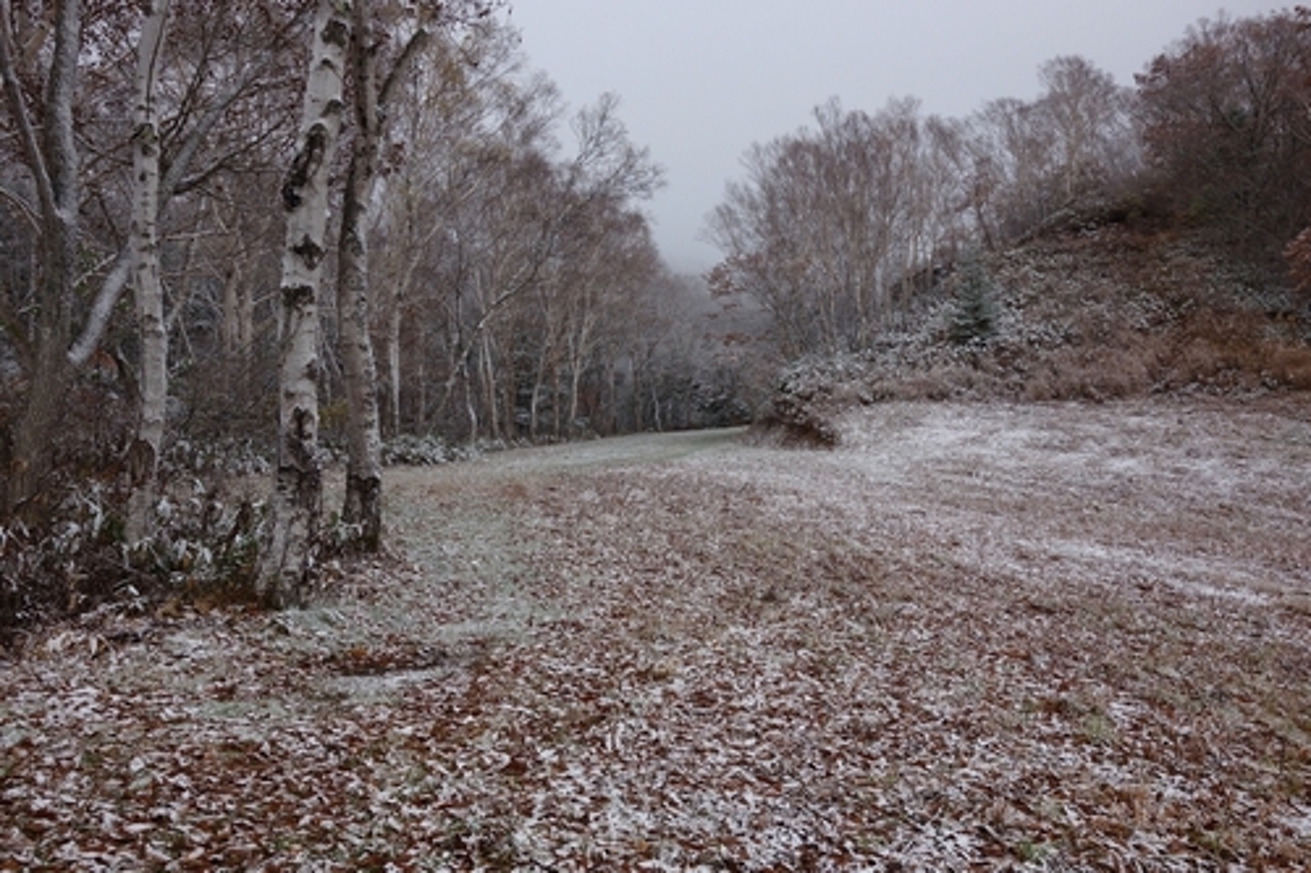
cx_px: 656
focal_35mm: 28
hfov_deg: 65.5
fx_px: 1019
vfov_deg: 46.4
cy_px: 436
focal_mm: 10.4
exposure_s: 1/100
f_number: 5.6
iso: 125
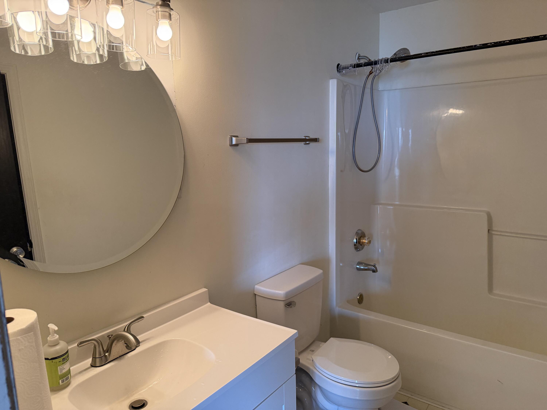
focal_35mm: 24
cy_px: 205
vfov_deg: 56.8
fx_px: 379
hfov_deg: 71.6
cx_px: 274
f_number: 1.78
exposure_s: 1/60
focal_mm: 6.76
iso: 250
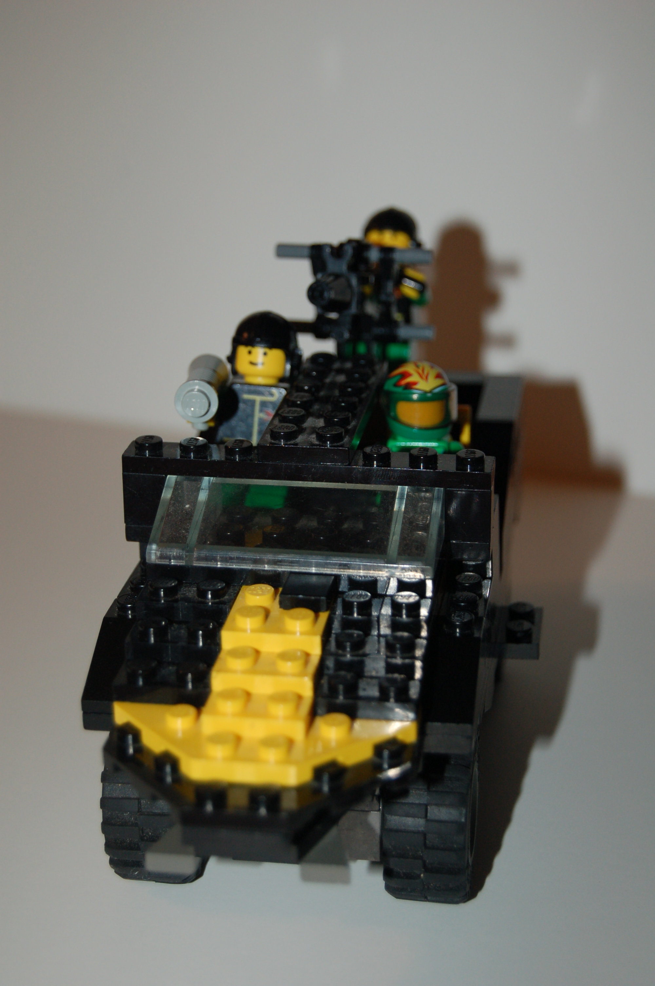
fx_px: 1886
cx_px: 328
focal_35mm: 69
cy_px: 493
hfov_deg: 19.7
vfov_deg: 29.3
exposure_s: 1/60
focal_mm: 46
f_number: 5.3
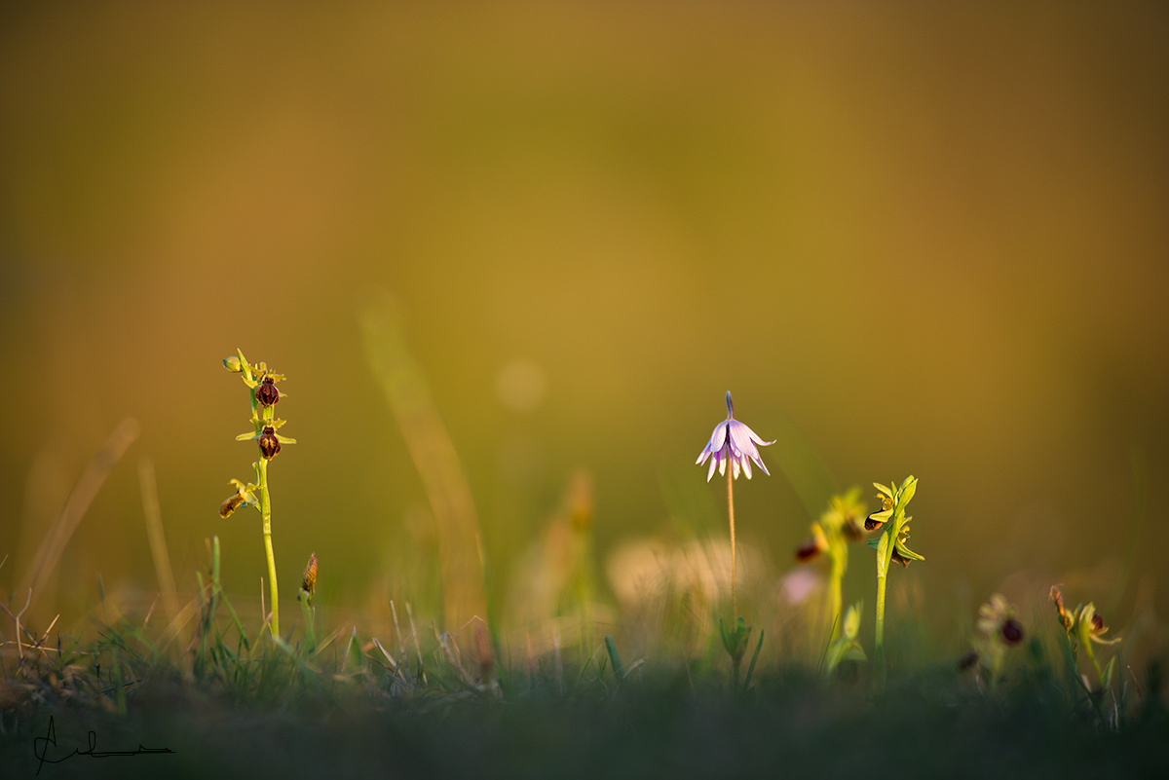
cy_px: 390
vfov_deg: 6.9
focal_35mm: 200
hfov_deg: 10.3
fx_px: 6496
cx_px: 584
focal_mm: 200
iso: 200
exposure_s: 1/1000
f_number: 3.2
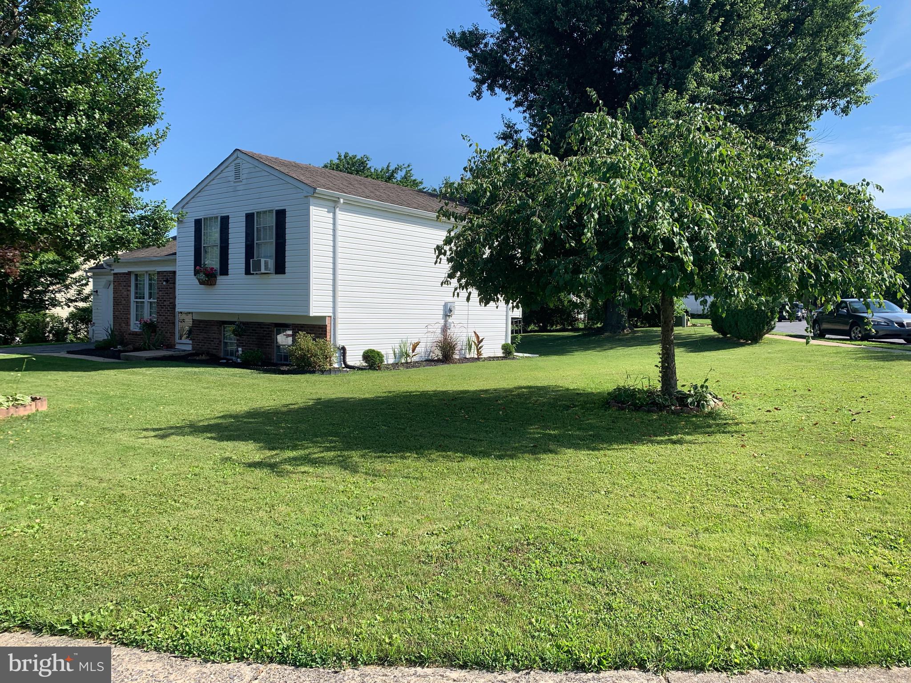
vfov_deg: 53.1
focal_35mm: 26
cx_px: 456
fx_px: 684
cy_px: 342
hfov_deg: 67.3
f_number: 1.8
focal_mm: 4.25
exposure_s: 1/1282
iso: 25
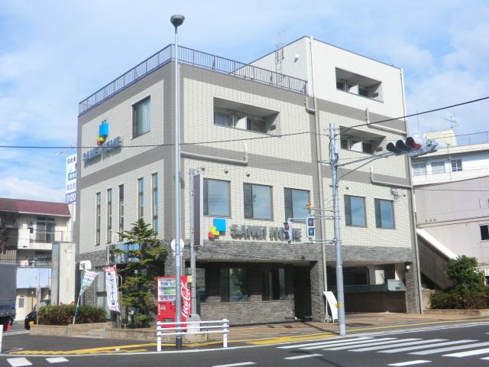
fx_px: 565
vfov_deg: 36.0
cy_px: 184
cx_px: 244
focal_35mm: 40
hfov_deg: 46.8
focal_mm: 7.1
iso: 80
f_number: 3.8
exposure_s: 1/1000
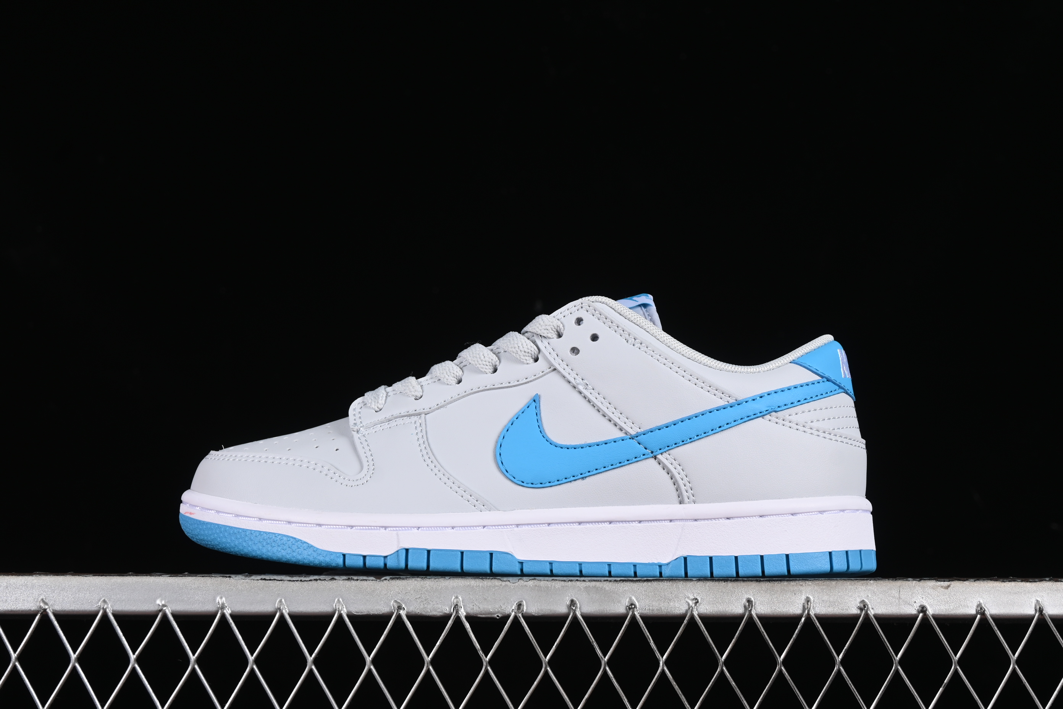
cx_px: 532
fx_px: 2214
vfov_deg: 18.2
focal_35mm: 75
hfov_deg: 27.0
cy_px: 354
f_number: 8
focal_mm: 50
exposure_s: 1/80
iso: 160
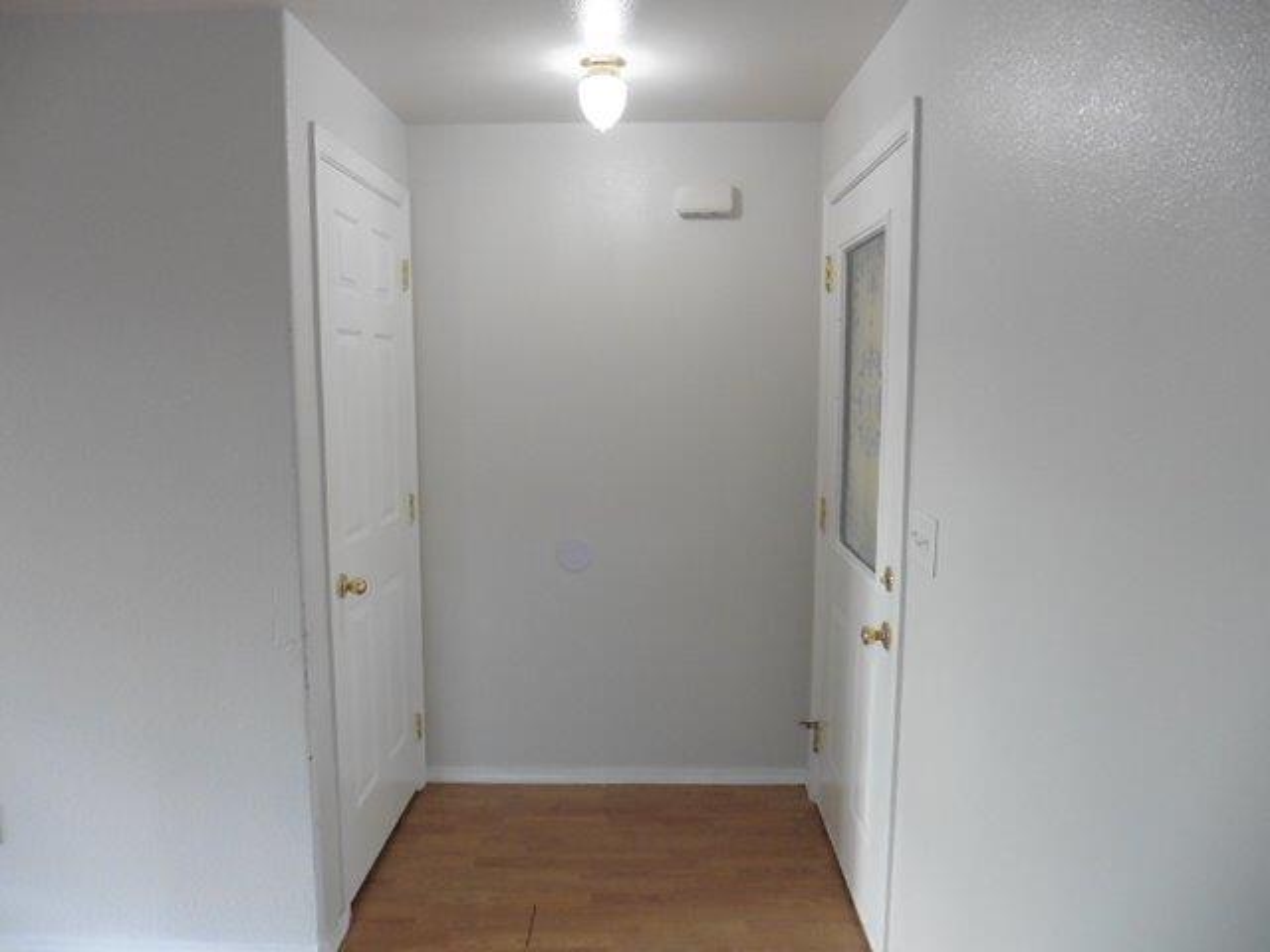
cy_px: 476
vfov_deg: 56.8
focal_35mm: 24
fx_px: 881
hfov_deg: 71.6
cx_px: 635
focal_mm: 4.3
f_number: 3.3
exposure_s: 1/60
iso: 320
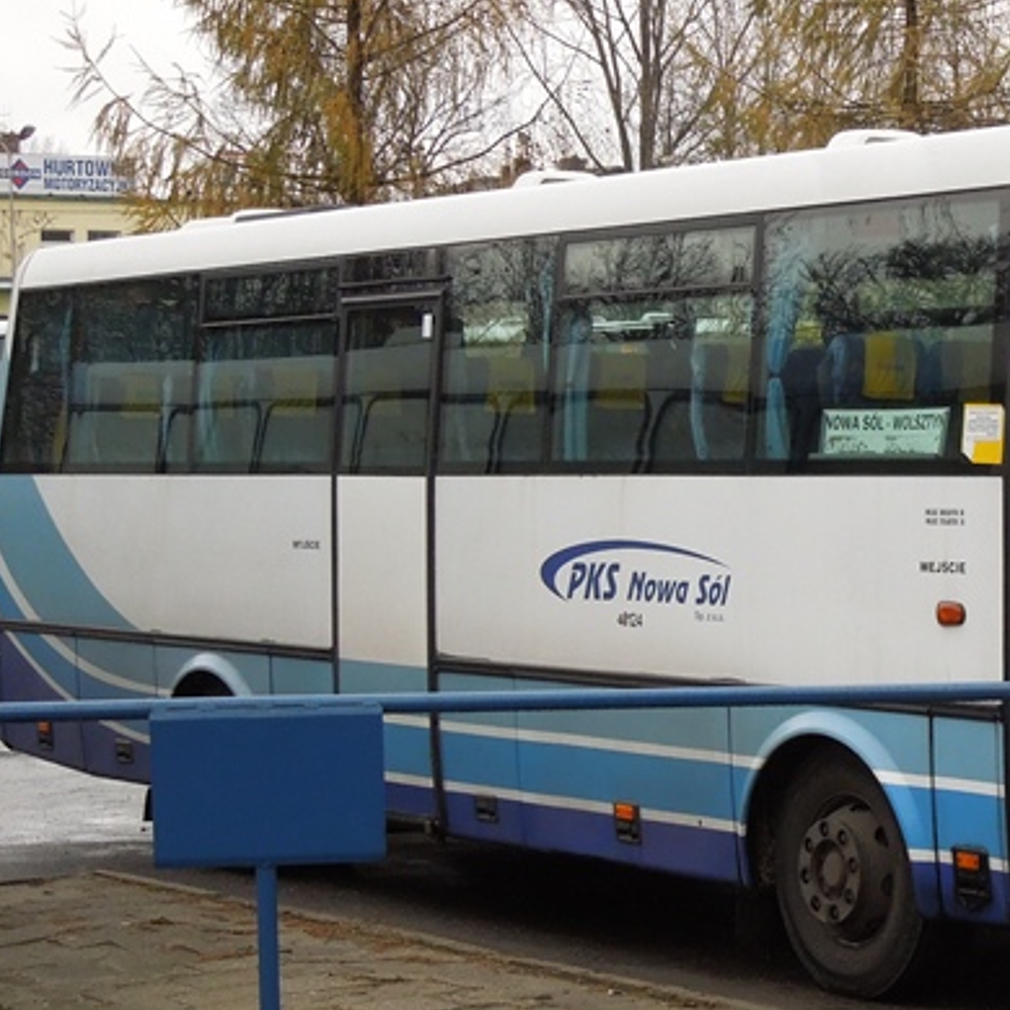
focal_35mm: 98
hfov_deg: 17.4
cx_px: 963
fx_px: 3235
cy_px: 578
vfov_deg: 17.7
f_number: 4.2
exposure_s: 1/160
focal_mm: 9.8
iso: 450
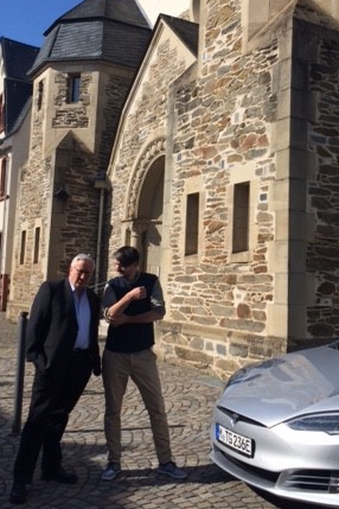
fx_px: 636
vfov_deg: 43.3
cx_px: 210
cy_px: 197
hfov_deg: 29.8
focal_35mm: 45
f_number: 2.2
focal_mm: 4.15
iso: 32
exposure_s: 1/2415
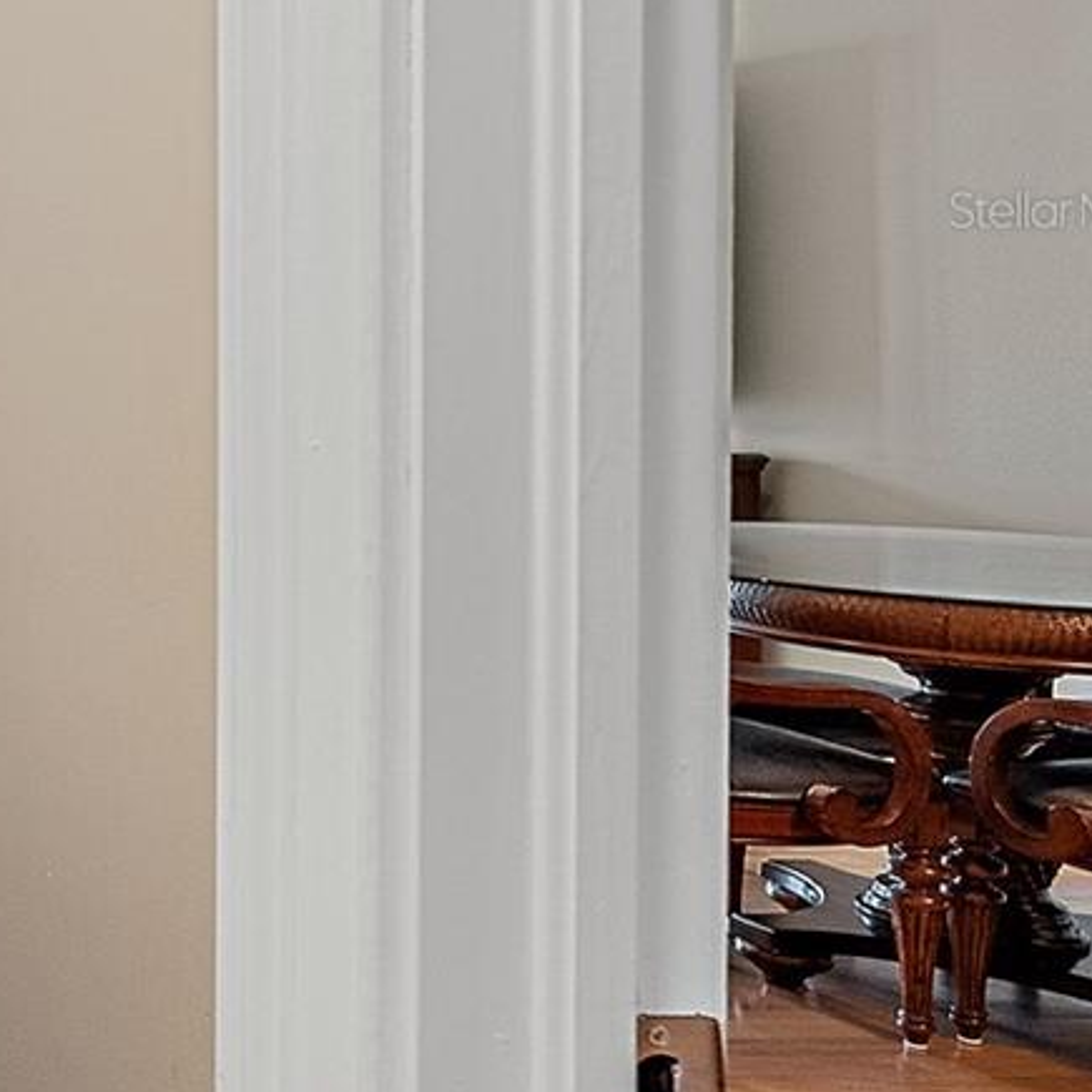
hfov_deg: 21.9
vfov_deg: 32.1
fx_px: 1840
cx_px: -836
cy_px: 208
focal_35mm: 52
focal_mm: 16.5
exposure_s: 1/25
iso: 1600
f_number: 6.3
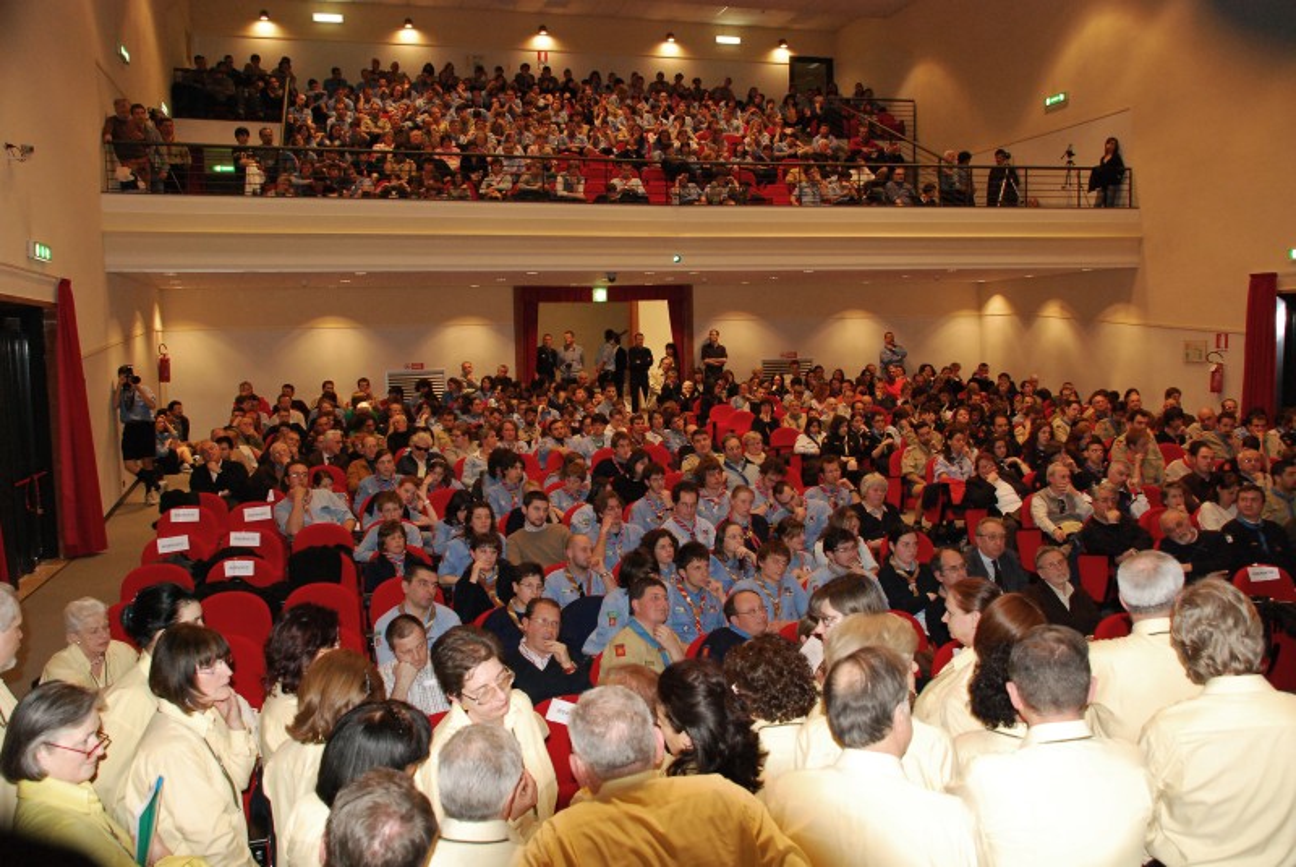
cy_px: 434
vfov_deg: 43.7
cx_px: 648
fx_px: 1081
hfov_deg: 61.9
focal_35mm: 30
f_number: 5
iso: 1000
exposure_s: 1/60
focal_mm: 20
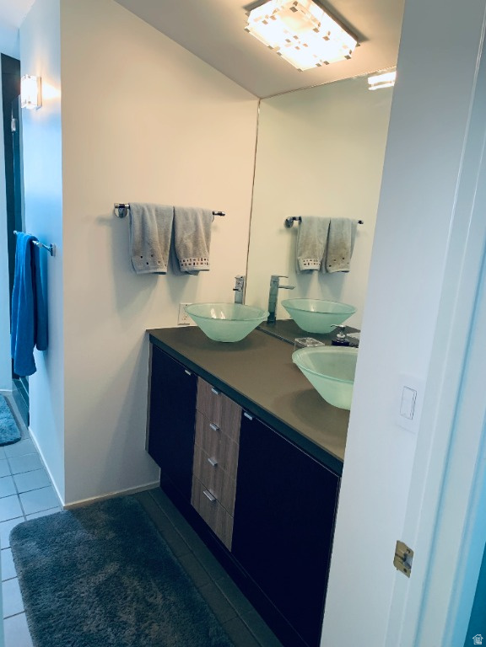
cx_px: 243
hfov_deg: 53.1
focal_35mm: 26
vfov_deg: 67.3
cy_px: 324
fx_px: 487
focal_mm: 4.25
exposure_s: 1/60
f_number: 1.8
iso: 160
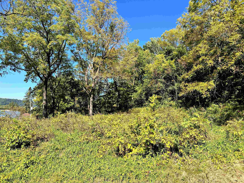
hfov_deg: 71.6
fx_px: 169
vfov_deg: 56.8
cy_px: 92
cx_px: 122
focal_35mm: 24
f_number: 1.78
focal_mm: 6.86
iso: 80
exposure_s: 1/2203
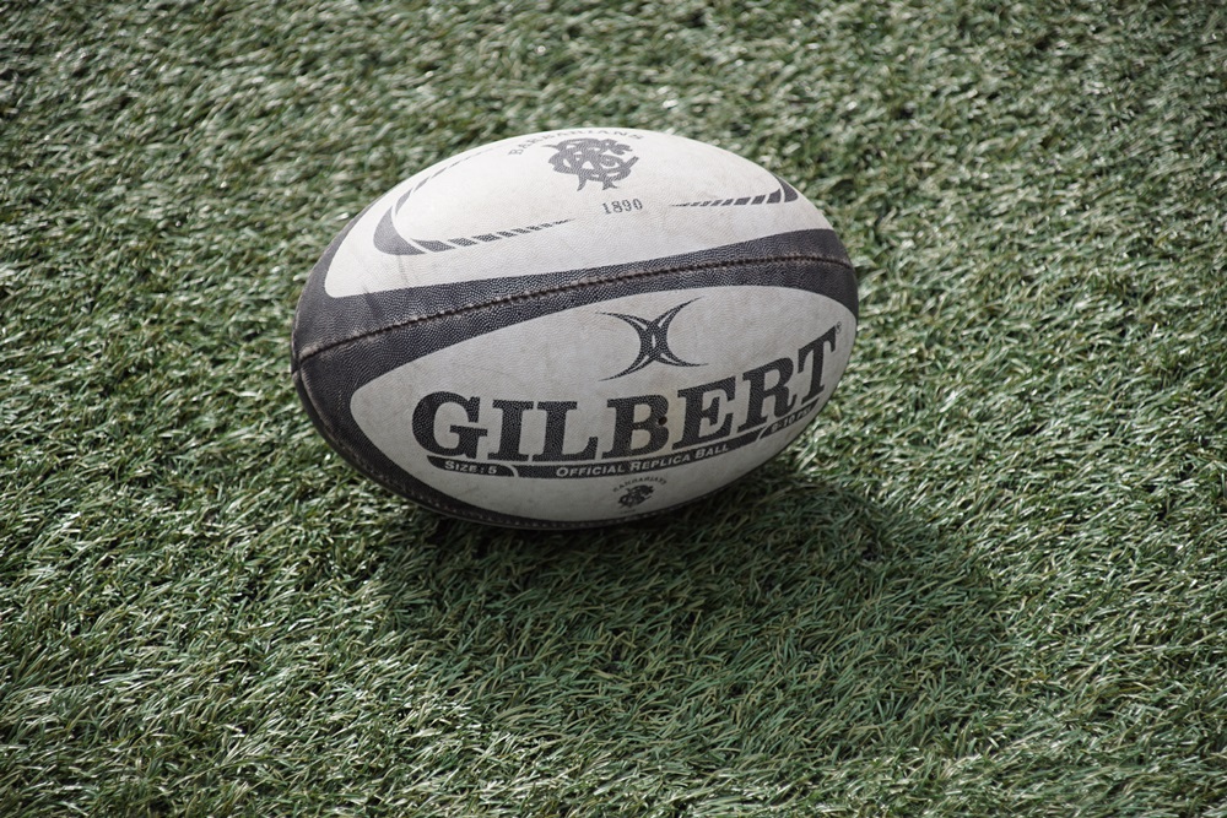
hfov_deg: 10.5
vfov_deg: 7.0
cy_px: 409
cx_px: 614
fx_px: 6647
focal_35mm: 195
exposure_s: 1/250
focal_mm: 130
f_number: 6.3
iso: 100
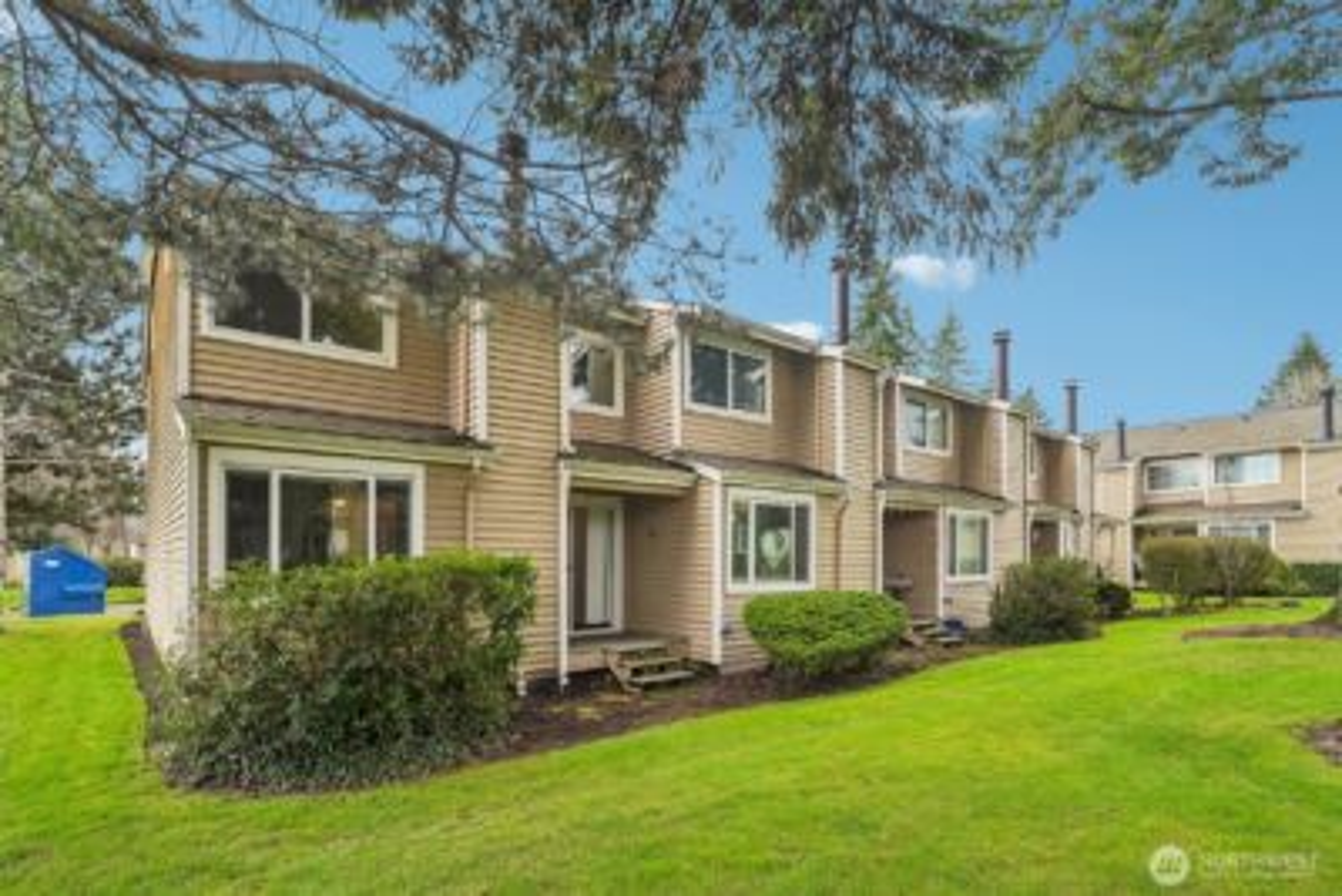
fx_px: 597
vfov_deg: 73.8
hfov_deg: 96.7
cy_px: 448
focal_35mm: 16
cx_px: 671
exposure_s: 1/250
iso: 1600
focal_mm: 16
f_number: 8
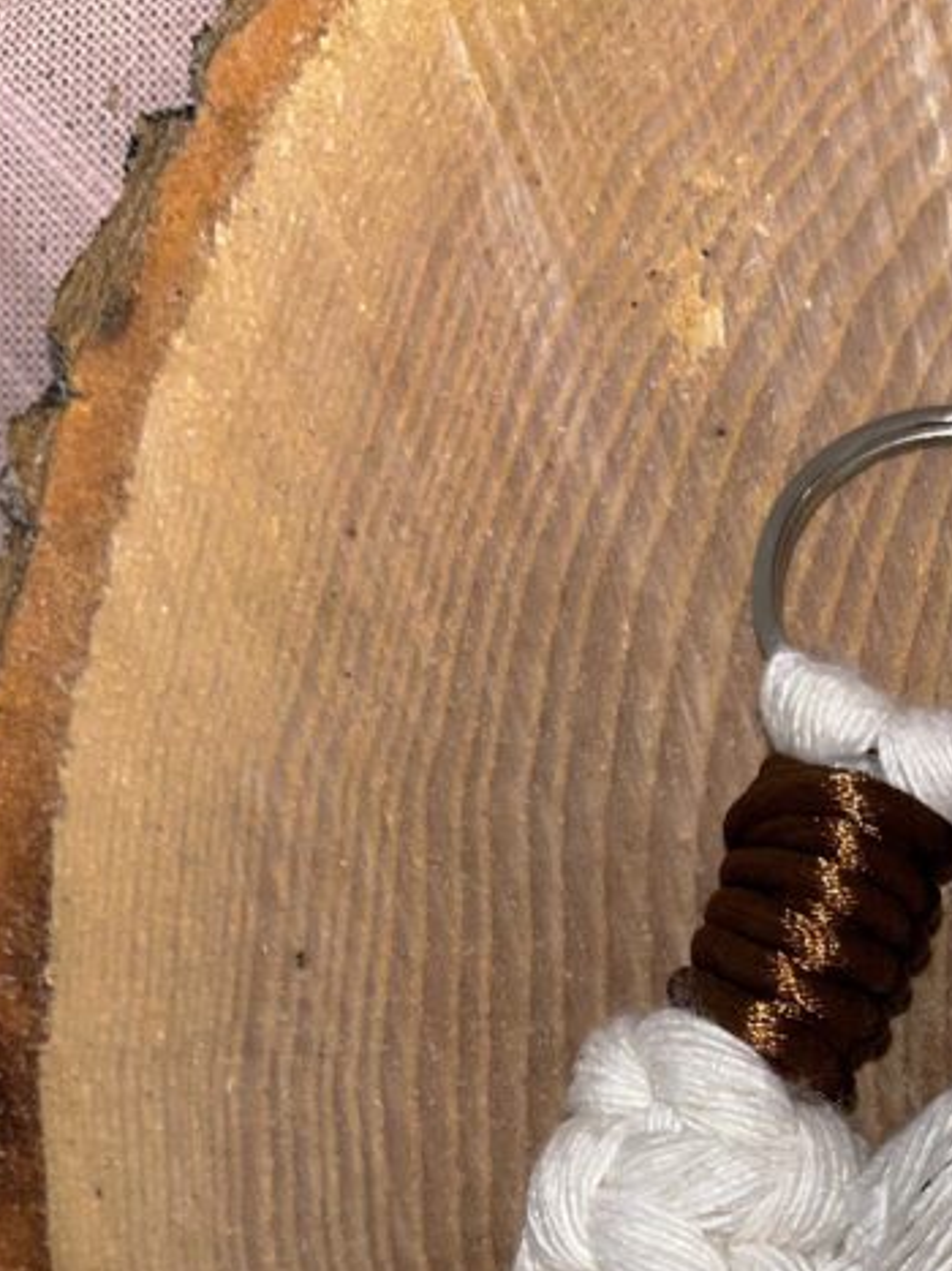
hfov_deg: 24.6
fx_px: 2091
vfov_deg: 30.7
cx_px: 928
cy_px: 1347
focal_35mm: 57
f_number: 1.6
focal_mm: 5.1
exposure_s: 1/50
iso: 32
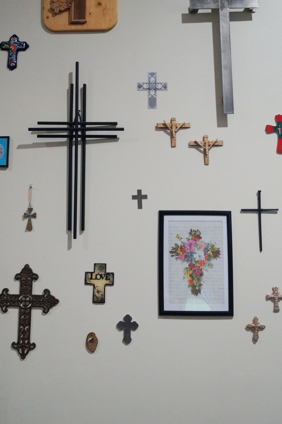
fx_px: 576
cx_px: 123
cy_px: 178
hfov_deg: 27.5
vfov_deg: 40.3
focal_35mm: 49
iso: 2000
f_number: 4.5
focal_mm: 26
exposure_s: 1/160
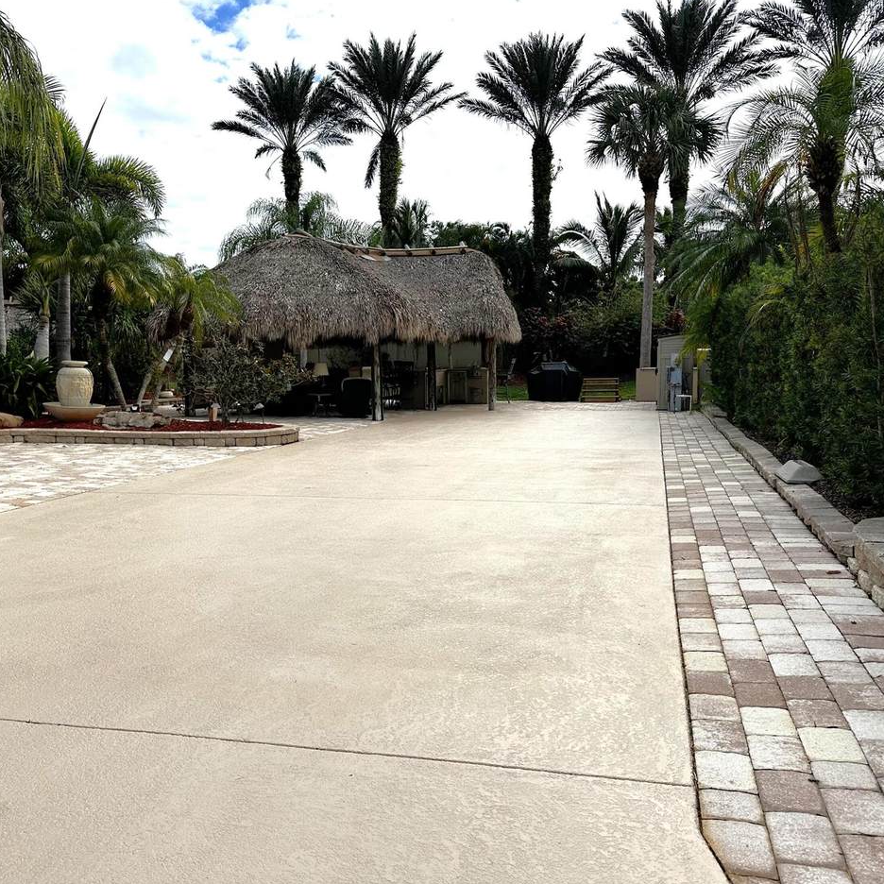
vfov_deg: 55.6
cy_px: 434
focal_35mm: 29
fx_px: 838
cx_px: 372
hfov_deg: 55.4
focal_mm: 6.86
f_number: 1.78
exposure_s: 1/5525
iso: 80
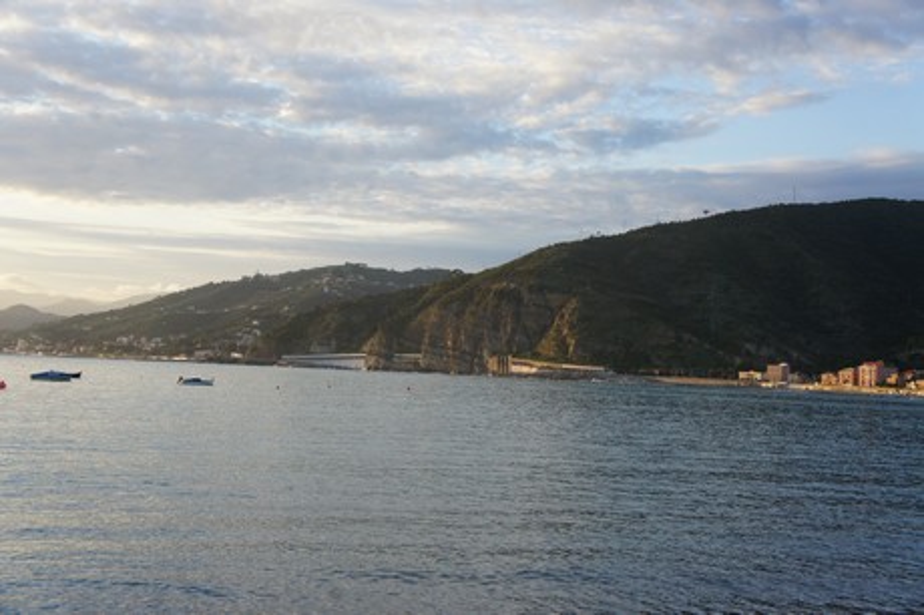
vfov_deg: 27.2
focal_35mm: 50
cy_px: 308
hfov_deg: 40.0
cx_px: 462
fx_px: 1270
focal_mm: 33
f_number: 9
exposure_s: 1/250
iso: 500
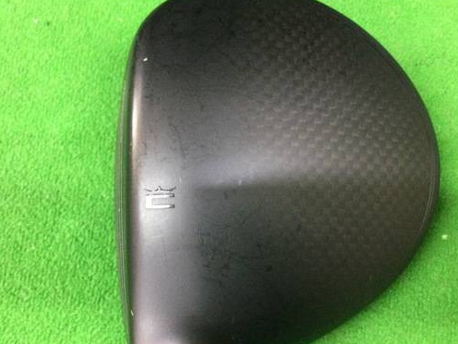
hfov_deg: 46.8
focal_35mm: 40
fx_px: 529
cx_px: 220
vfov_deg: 35.9
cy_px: 199
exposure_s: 1/15
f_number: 2.4
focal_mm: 3.3
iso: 200
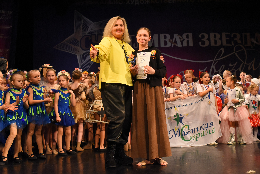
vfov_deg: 37.9
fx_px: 253
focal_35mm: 35
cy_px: 87
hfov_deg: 54.4
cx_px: 130
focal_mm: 35
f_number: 6.3
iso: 5000
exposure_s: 1/320
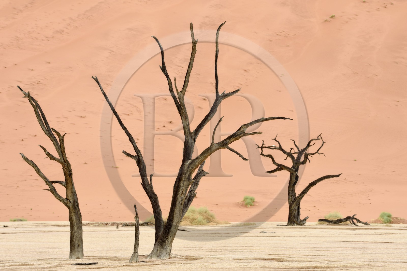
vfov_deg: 9.1
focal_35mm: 150
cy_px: 136
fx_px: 1694
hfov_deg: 13.7
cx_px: 204
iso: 200
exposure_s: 1/160
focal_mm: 150
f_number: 9
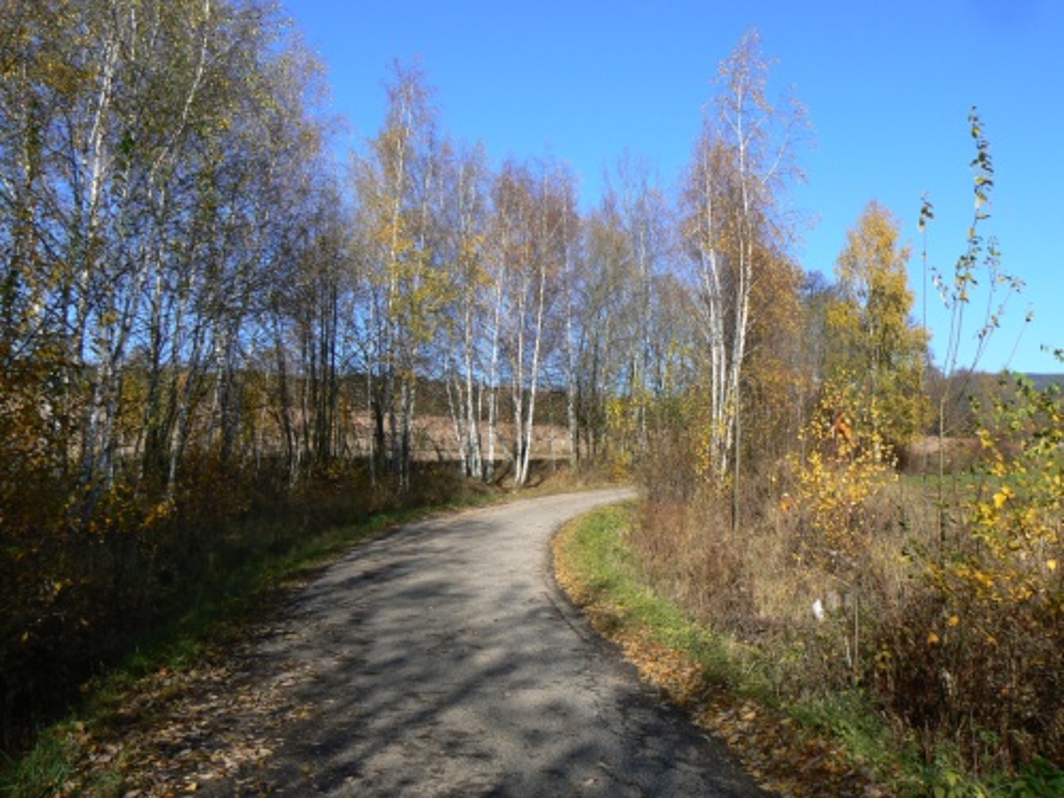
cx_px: 532
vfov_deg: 39.7
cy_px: 399
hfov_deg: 51.4
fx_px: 1107
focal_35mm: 36
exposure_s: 1/500
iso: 80
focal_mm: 6
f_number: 5.6
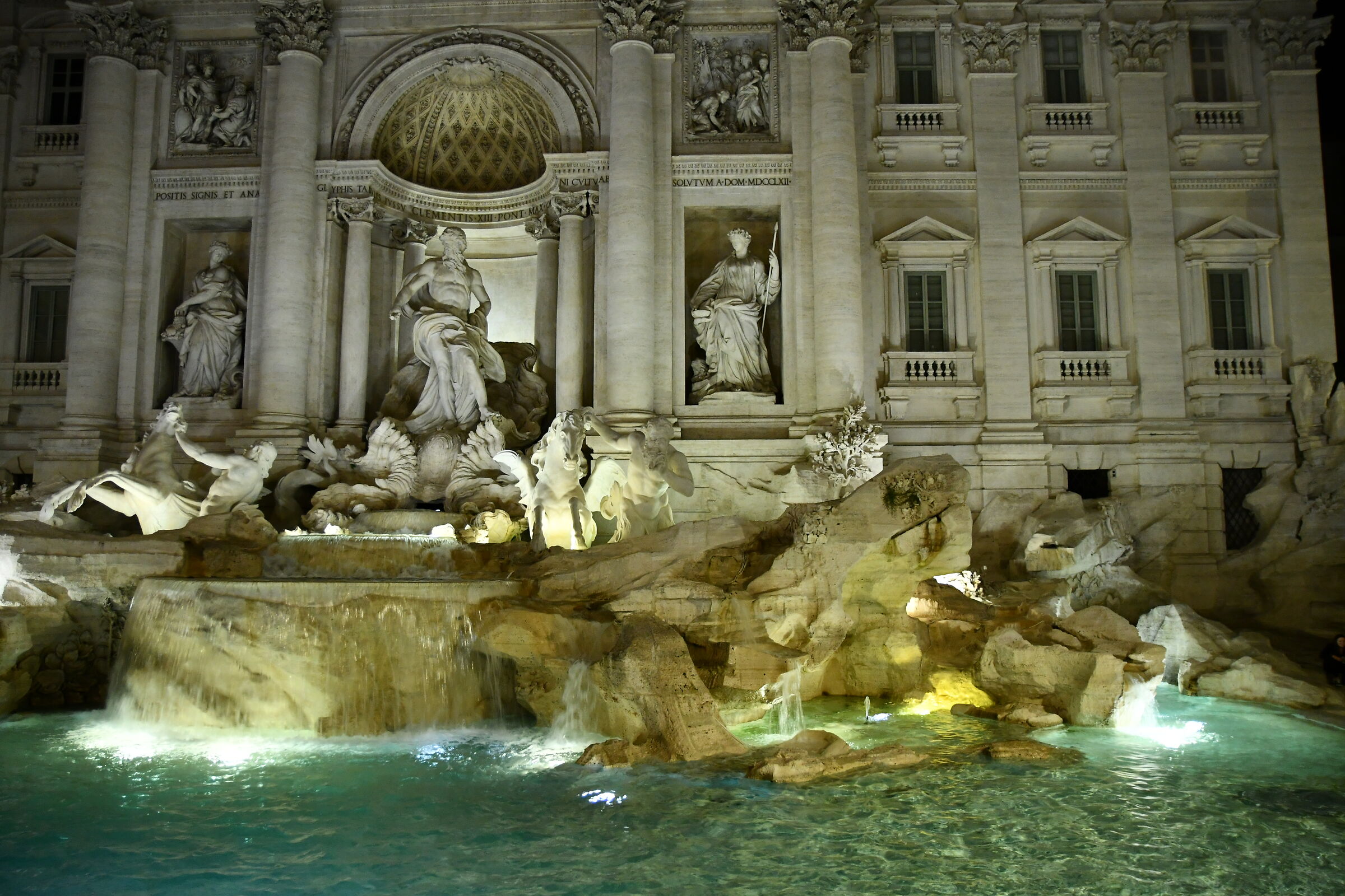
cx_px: 672
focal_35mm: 25
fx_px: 934
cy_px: 448
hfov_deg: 71.5
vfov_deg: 51.3
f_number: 2.8
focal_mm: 17
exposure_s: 1/30
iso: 1600
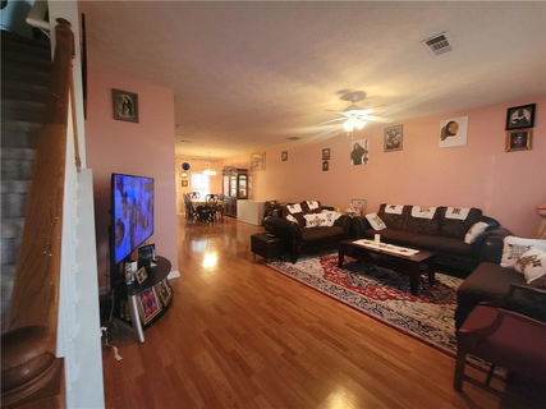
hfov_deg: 106.2
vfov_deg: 89.9
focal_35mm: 13
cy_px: 204
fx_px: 205
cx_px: 273
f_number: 2.2
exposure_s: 1/30
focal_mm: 2.2
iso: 400
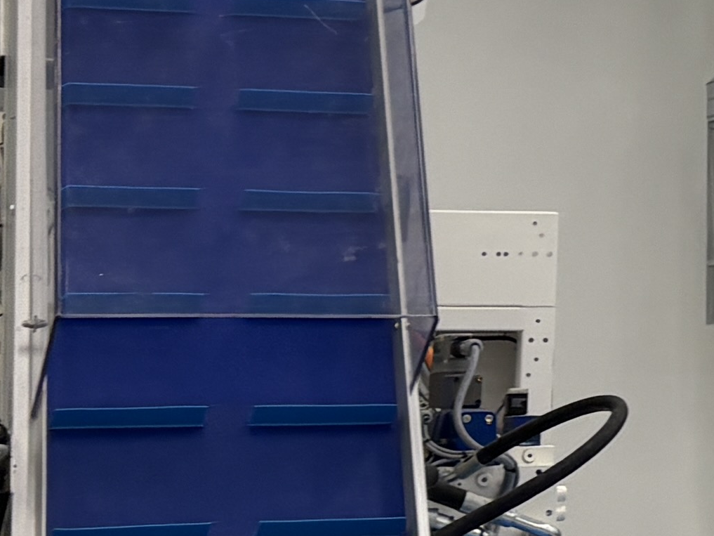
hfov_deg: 12.1
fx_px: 3012
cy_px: -122
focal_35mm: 146
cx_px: 1396
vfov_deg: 10.0
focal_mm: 5.96
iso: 80
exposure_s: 1/197
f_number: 1.6
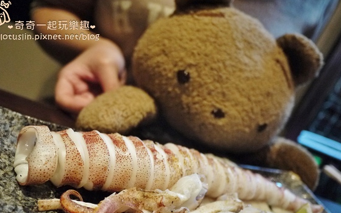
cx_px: 160
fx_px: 316
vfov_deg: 36.9
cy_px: 139
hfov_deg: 56.7
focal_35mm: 34
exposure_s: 1/20
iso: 800
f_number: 2.5
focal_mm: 14
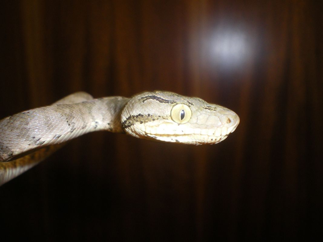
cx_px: 162
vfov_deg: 34.3
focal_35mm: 42
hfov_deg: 44.8
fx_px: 392
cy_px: 121
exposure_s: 1/50
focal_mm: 7.4
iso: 200
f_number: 4.9
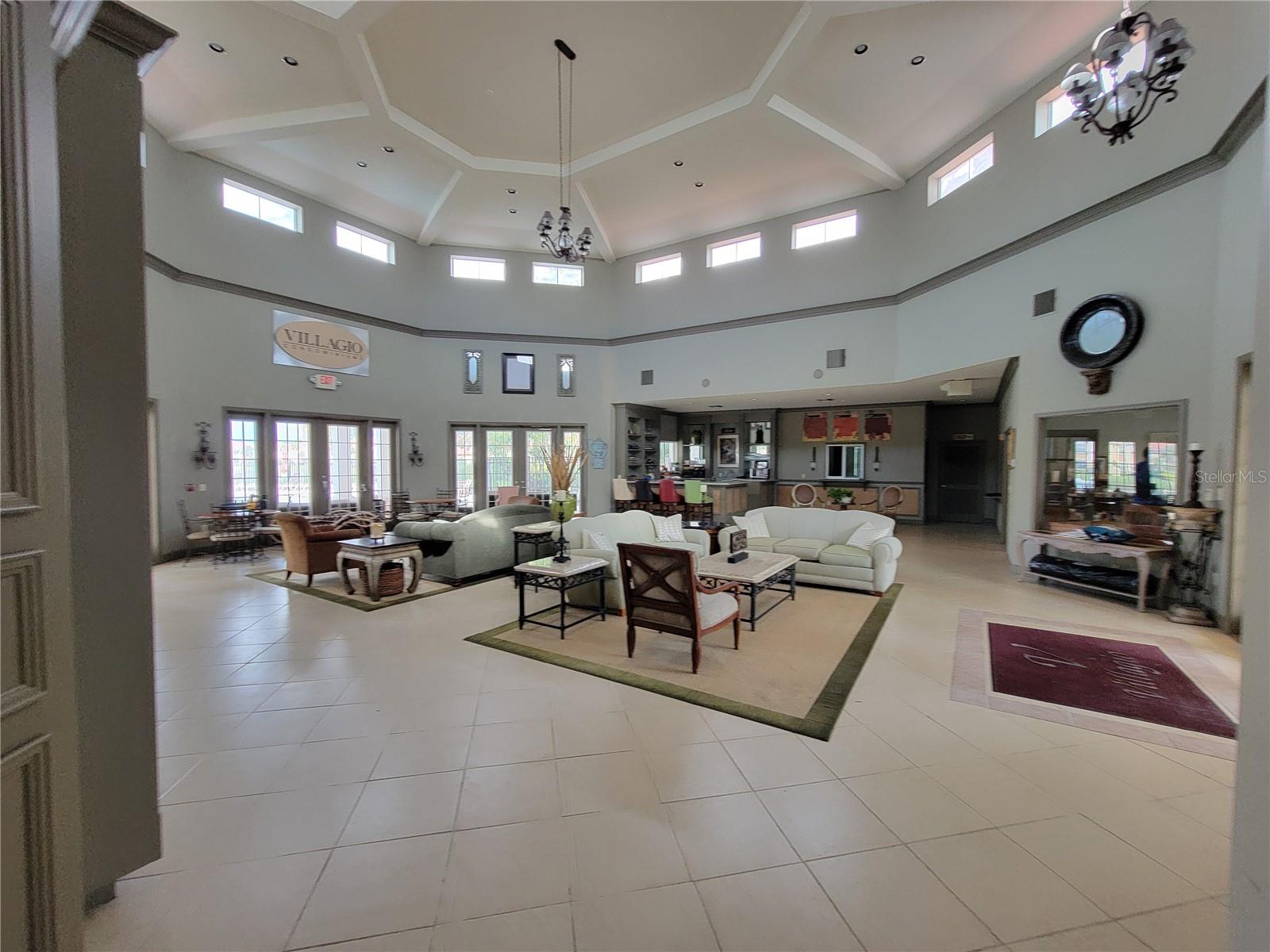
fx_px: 477
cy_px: 476
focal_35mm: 13
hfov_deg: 106.2
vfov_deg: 89.9
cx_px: 635
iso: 100
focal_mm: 2.2
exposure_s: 1/60
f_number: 2.2
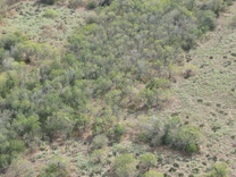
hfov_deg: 26.3
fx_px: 505
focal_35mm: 74
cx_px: 90
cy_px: 121
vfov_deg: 19.8
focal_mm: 6.72
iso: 110
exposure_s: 1/1500
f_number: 1.7
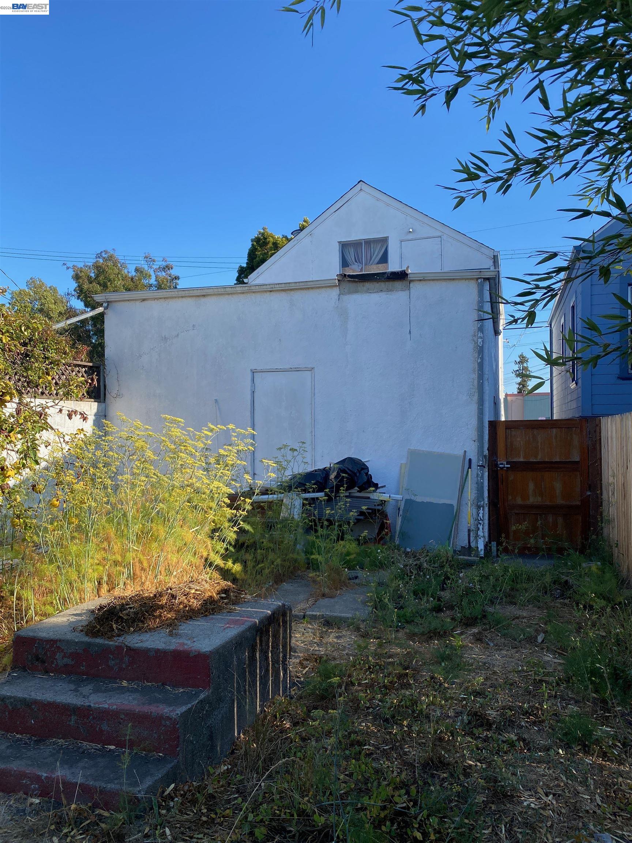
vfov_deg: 67.3
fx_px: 633
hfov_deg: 53.1
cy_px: 422
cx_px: 316
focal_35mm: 26
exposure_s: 1/1218
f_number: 1.8
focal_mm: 4.25
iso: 32
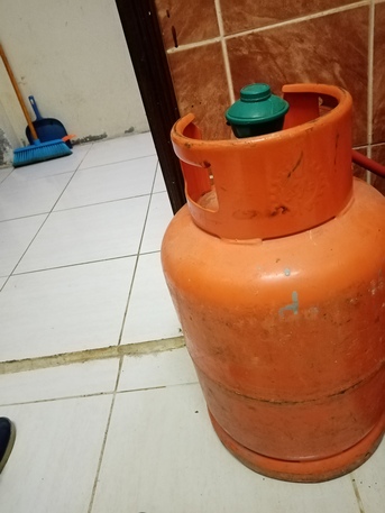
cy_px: 256
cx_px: 192
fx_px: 385
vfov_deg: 67.3
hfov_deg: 53.1
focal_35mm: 26
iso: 1334
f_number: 1.8
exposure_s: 1/17.1
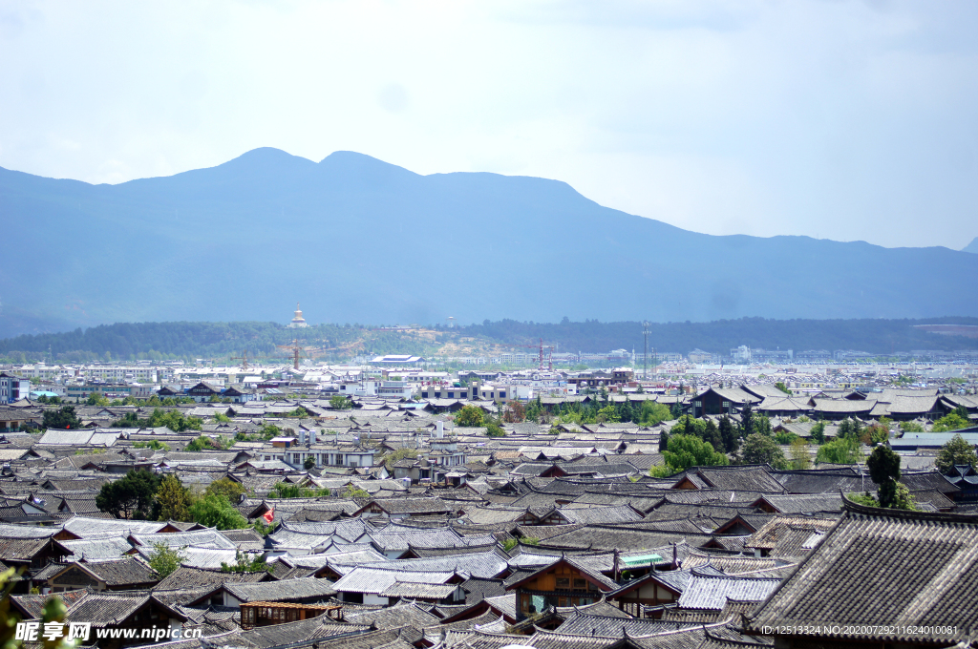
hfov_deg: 18.2
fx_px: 3052
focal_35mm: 112
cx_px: 489
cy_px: 324
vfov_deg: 12.1
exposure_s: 1/640
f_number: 5
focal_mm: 75
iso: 100
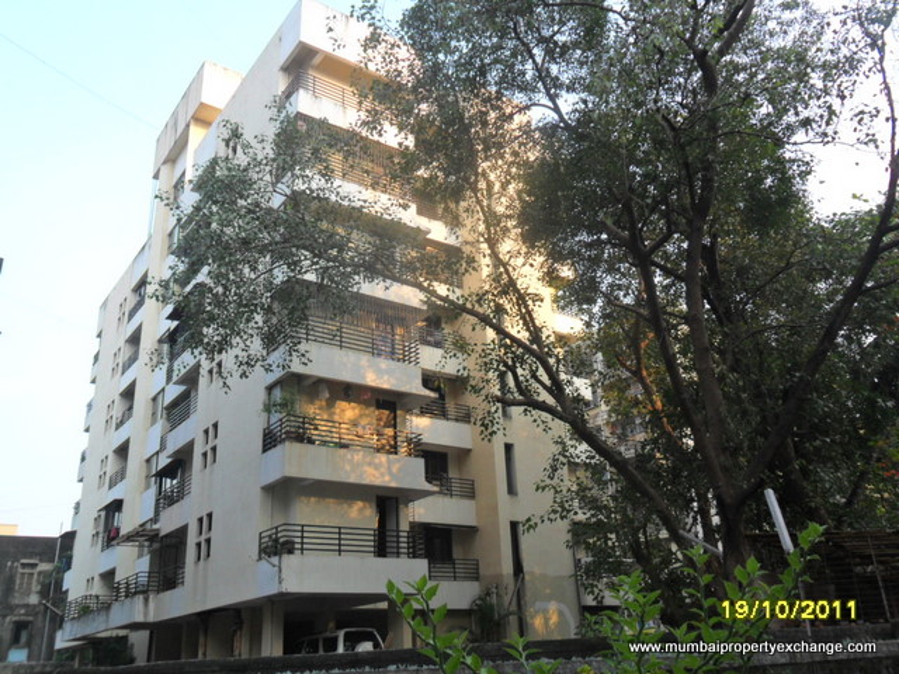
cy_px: 337
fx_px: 831
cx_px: 450
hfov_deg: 56.8
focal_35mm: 32
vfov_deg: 44.2
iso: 100
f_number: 3.7
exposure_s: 1/125
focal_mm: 5.7
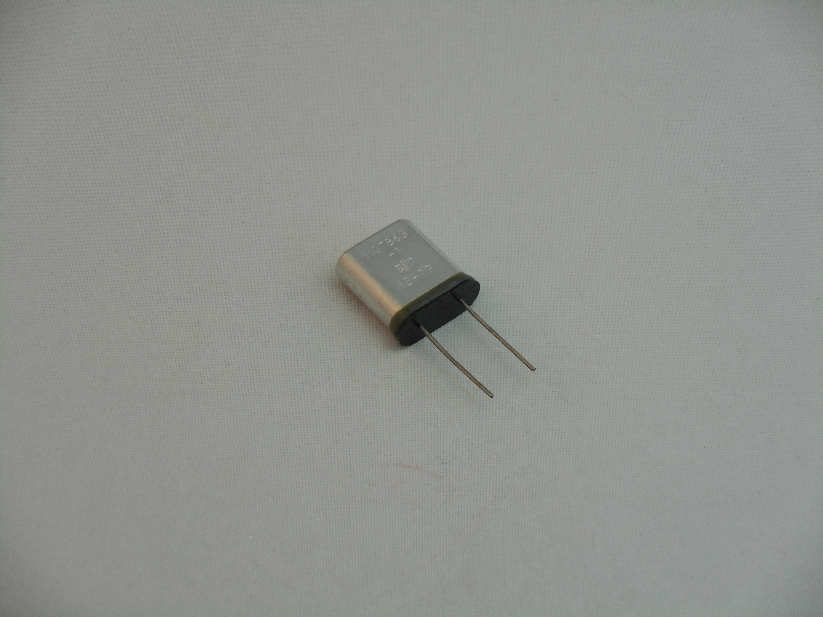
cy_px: 308
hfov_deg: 19.3
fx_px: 2425
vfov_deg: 14.5
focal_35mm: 102
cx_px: 412
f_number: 5.8
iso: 125
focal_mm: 18.2
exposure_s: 1/60
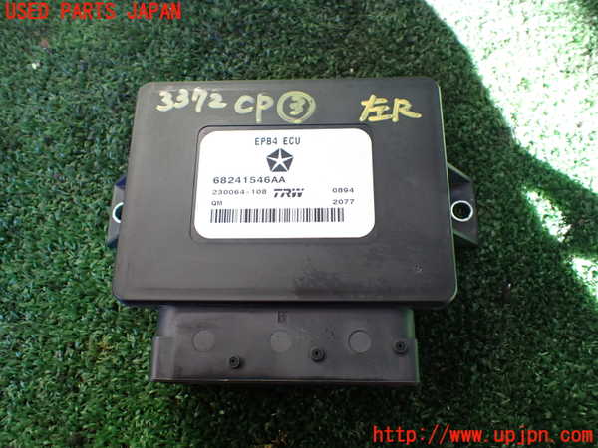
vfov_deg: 46.8
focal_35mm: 30
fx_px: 518
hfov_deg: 60.0
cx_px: 299
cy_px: 224
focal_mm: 5.4
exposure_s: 1/125
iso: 250
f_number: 2.3
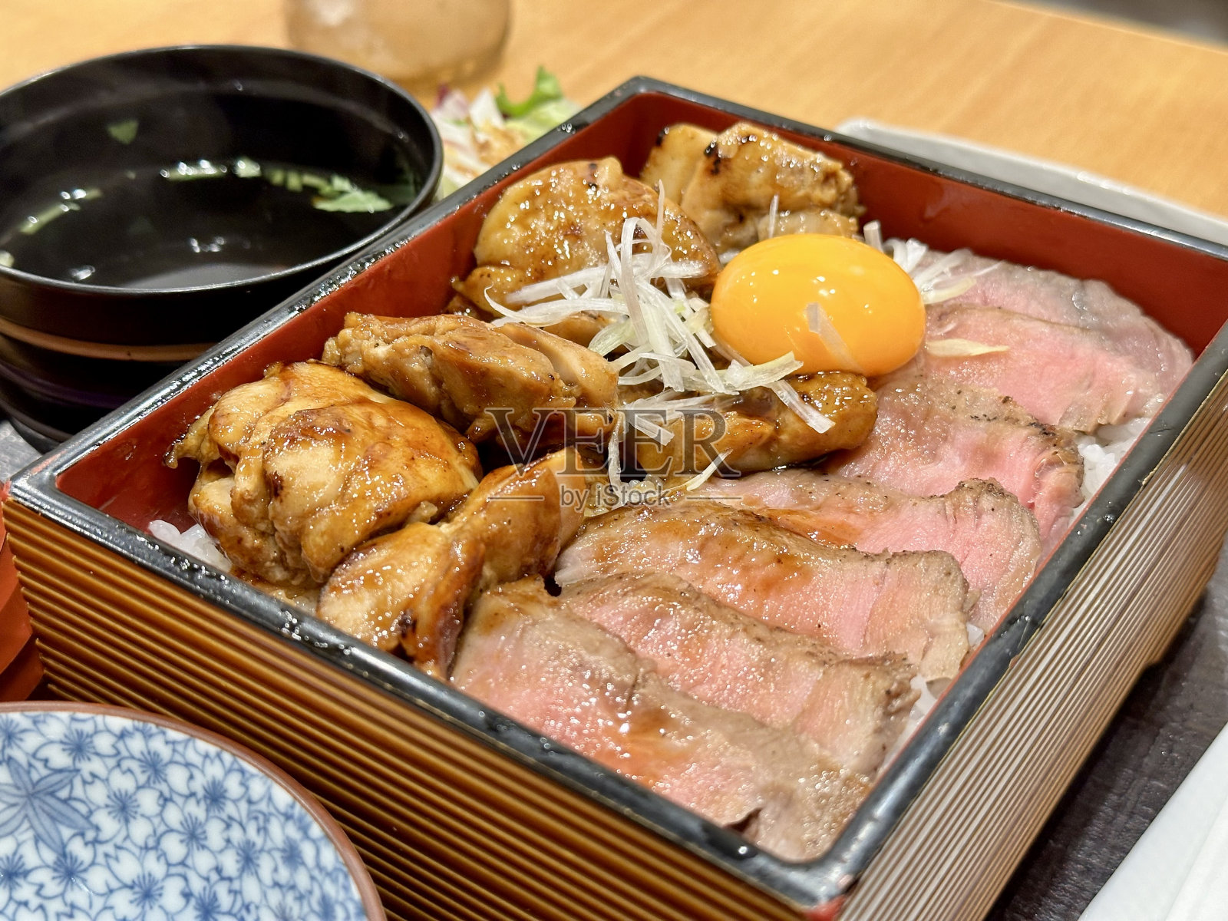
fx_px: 1703
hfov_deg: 39.7
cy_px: 460
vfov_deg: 30.3
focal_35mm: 48
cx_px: 614
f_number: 1.78
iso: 100
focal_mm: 6.86
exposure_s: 1/60
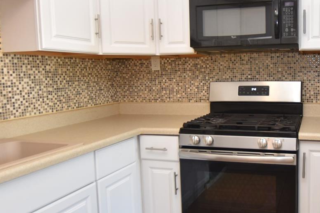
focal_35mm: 31
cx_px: 251
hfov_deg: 56.4
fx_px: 276
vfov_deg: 42.3
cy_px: 99
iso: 400
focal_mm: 10
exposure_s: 1/60
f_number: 4
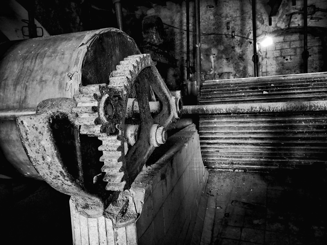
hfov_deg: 63.4
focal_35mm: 28
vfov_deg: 49.7
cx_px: 164
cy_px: 122
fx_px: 265
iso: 3200
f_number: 4
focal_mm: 14
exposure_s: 1/60
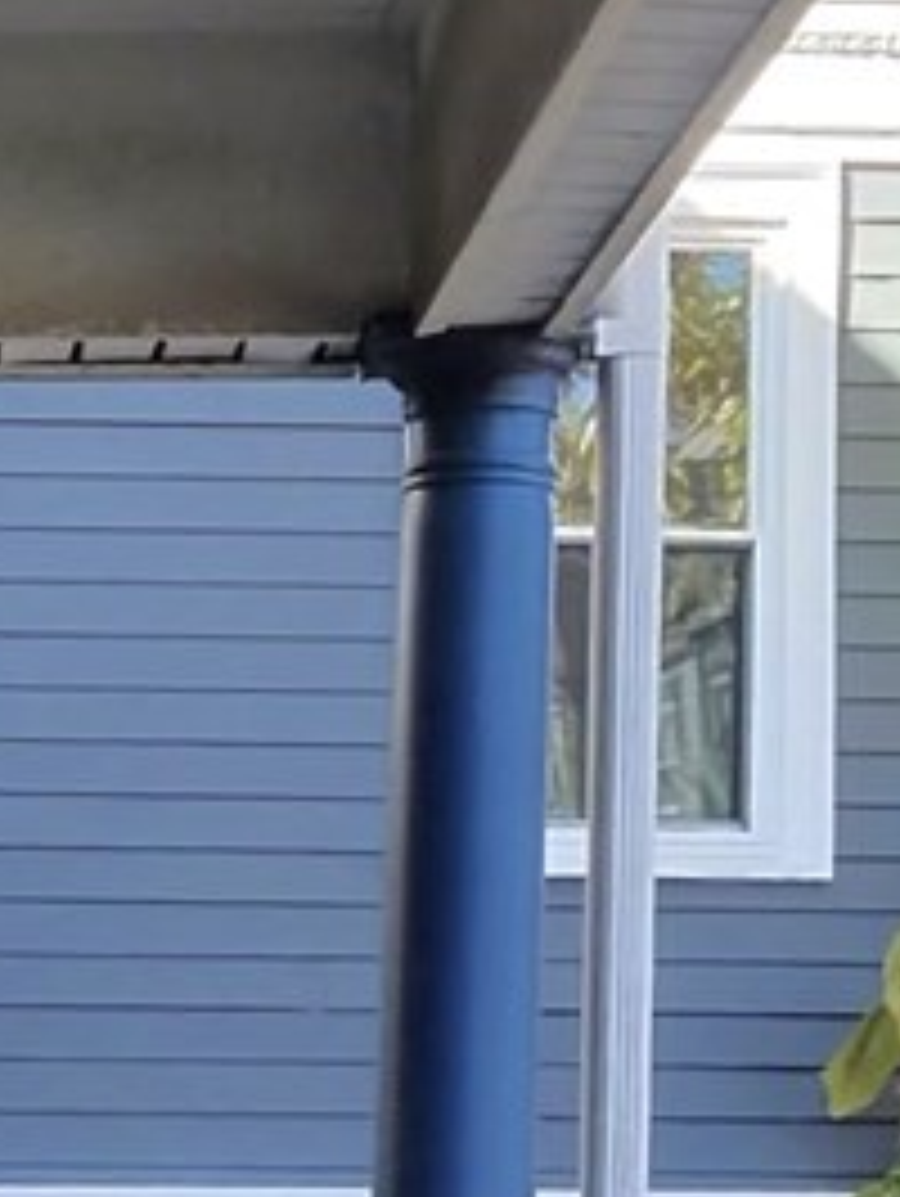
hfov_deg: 16.7
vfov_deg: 24.6
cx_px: -680
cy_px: 1238
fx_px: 2596
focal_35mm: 75
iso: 54
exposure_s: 1/123
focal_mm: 2.24
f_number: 2.2
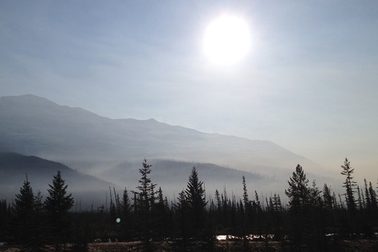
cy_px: 124
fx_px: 452
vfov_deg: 31.2
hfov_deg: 45.4
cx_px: 169
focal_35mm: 43
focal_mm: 4.28
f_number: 2.4
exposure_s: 1/11111
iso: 50
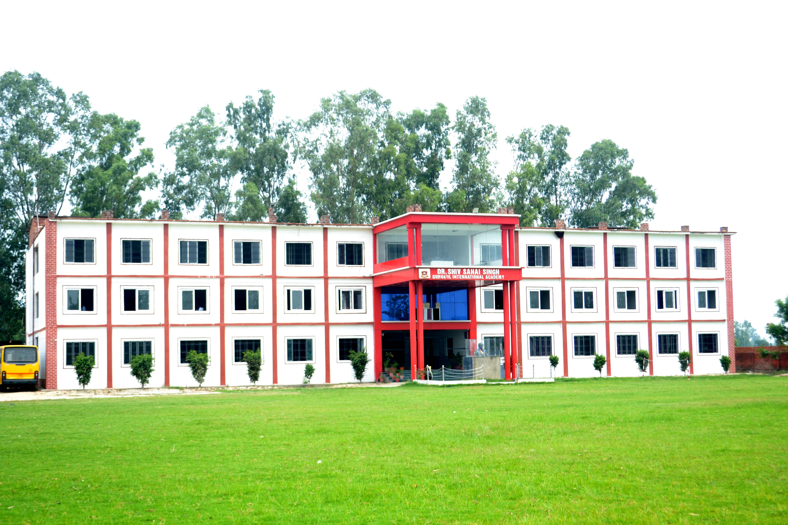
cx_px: 394
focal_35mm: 54
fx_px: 1182
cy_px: 262
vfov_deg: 25.1
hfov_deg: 36.9
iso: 100
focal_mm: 36
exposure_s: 1/125
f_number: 5.6
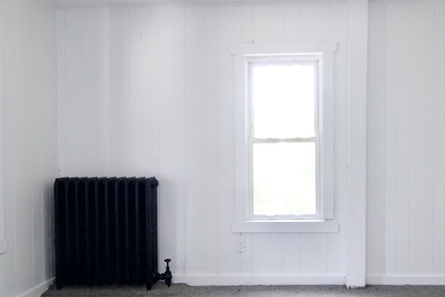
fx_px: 433
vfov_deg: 37.7
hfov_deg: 53.7
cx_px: 280
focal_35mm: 35
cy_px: 161
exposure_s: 1/15
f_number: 7.1
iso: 320
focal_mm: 11
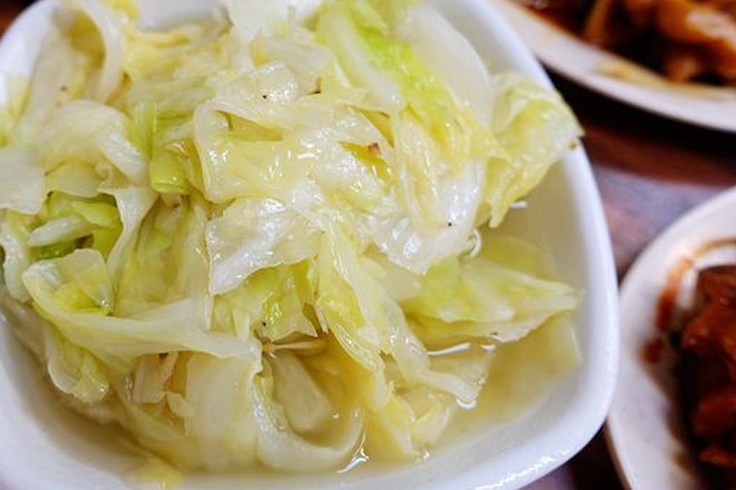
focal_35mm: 33
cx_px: 279
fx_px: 674
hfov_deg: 56.6
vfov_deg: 39.8
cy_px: 198
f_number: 2.8
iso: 125
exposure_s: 1/40
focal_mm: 9.61
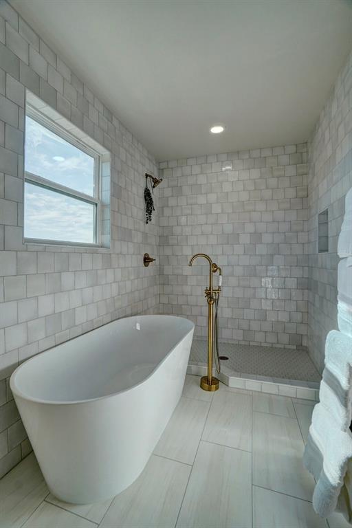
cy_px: 264
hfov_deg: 77.3
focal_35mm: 15
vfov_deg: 100.4
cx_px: 176
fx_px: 220
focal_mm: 10
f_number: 9
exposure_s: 1/320
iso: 200
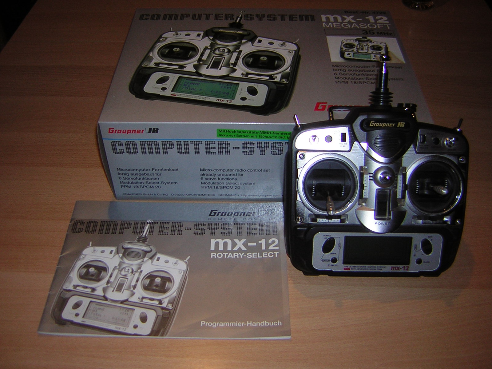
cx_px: 246
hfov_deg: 51.4
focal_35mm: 36
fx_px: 512
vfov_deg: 39.7
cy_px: 184
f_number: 2.6
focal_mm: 4.7
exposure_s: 1/60.1
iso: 50
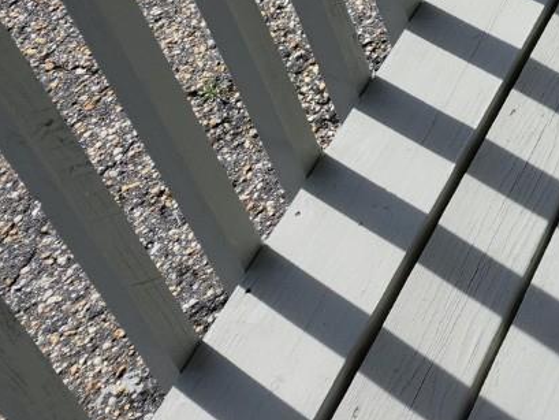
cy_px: -274
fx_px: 1308
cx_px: 916
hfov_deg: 19.7
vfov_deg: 16.1
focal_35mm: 81
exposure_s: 1/1920
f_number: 1.8
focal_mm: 5.54
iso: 25
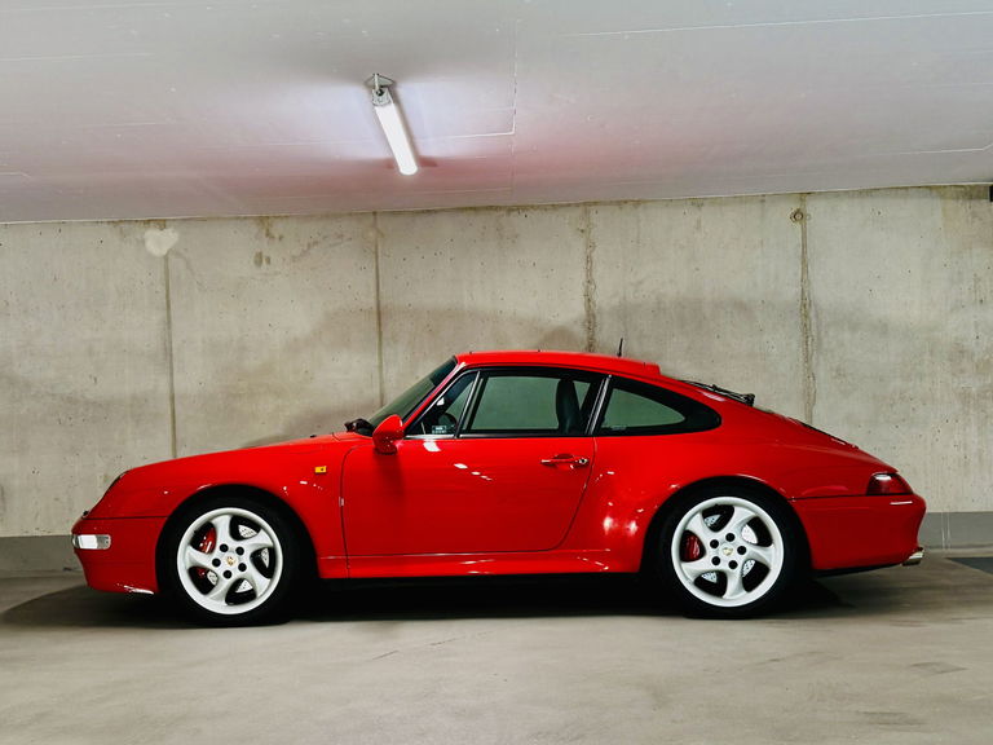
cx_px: 496
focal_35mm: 24
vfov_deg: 56.8
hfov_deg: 71.6
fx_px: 688
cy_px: 372
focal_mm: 6.76
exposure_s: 1/100
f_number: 1.78
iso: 160
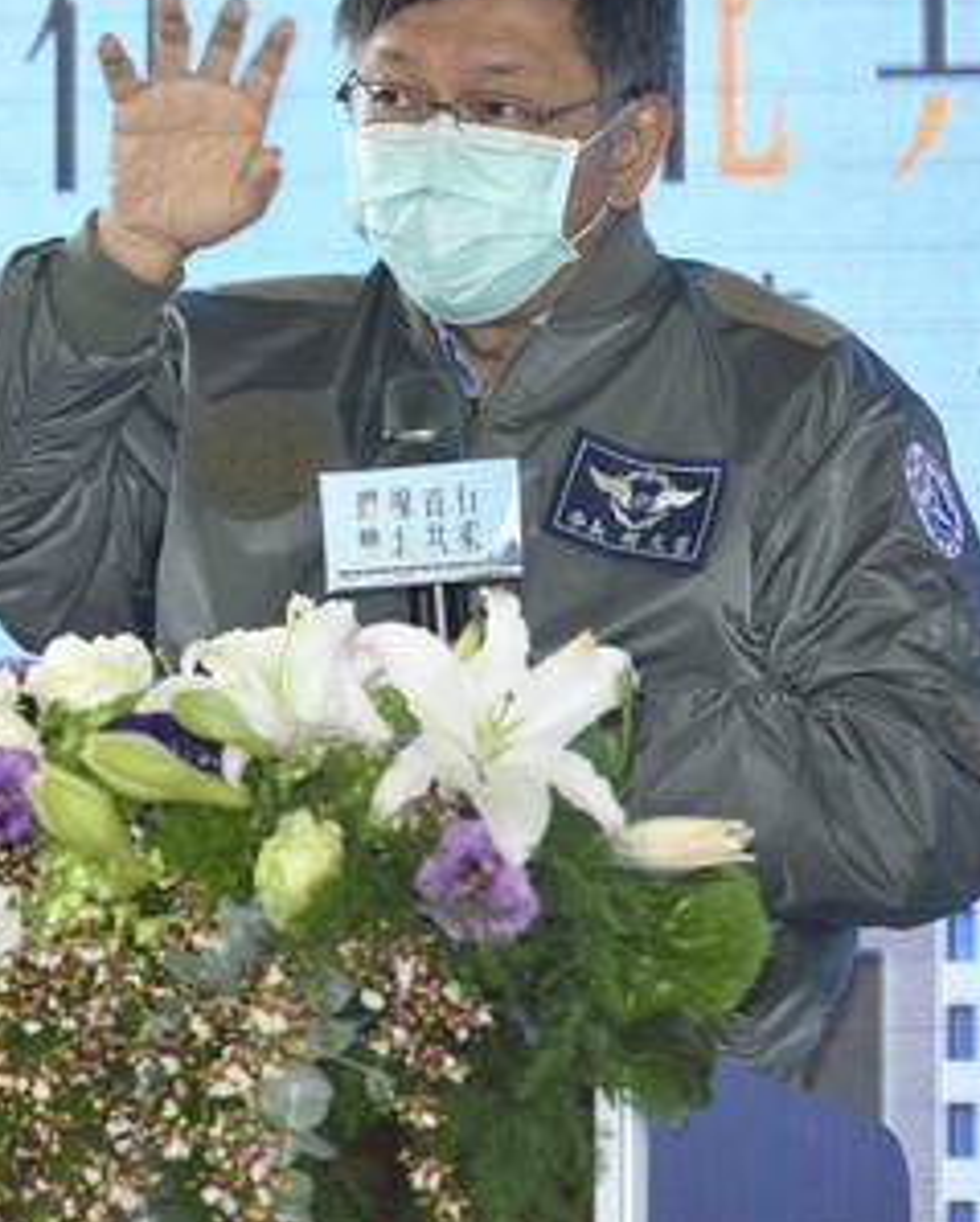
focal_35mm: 453
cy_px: 558
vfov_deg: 4.3
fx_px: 16399
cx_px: 279
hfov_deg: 3.4
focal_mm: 200
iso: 800
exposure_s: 1/200
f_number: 5
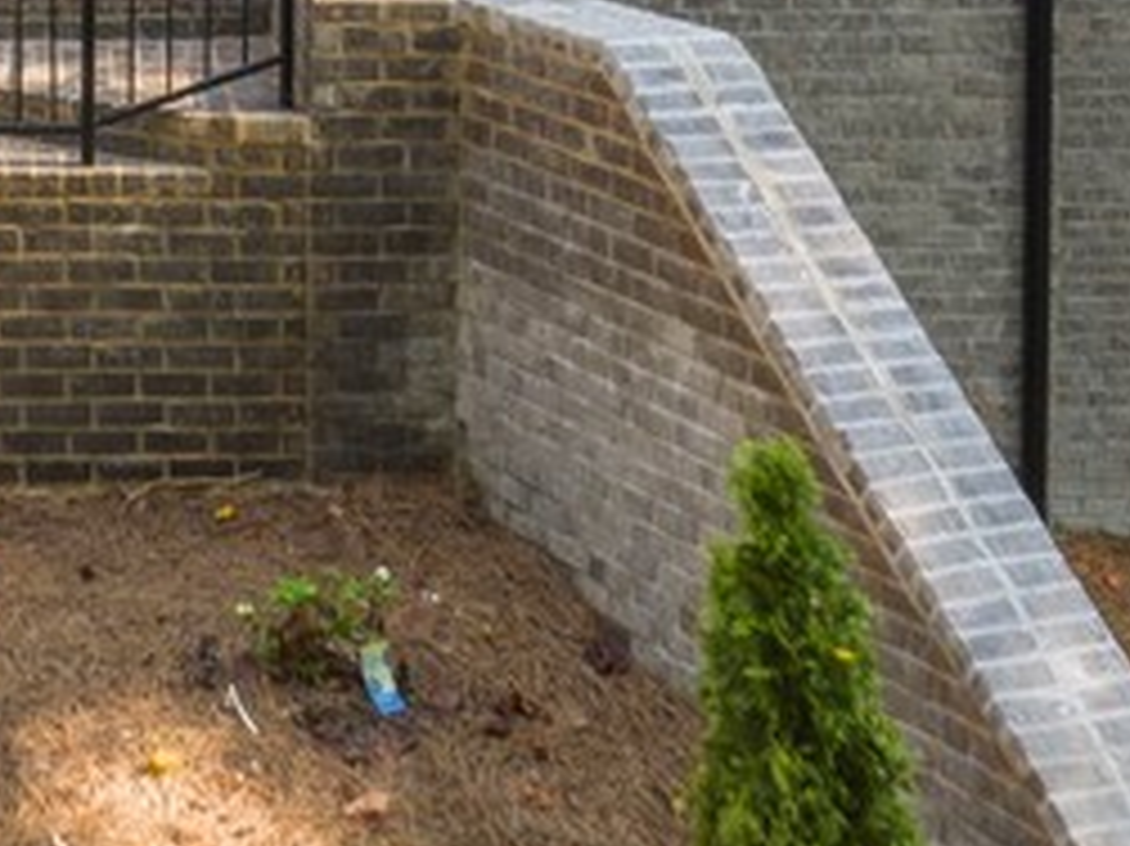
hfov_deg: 19.3
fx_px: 3198
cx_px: -68
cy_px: -585
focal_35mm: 98
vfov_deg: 13.7
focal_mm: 12.29
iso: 100
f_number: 5
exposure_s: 1/30
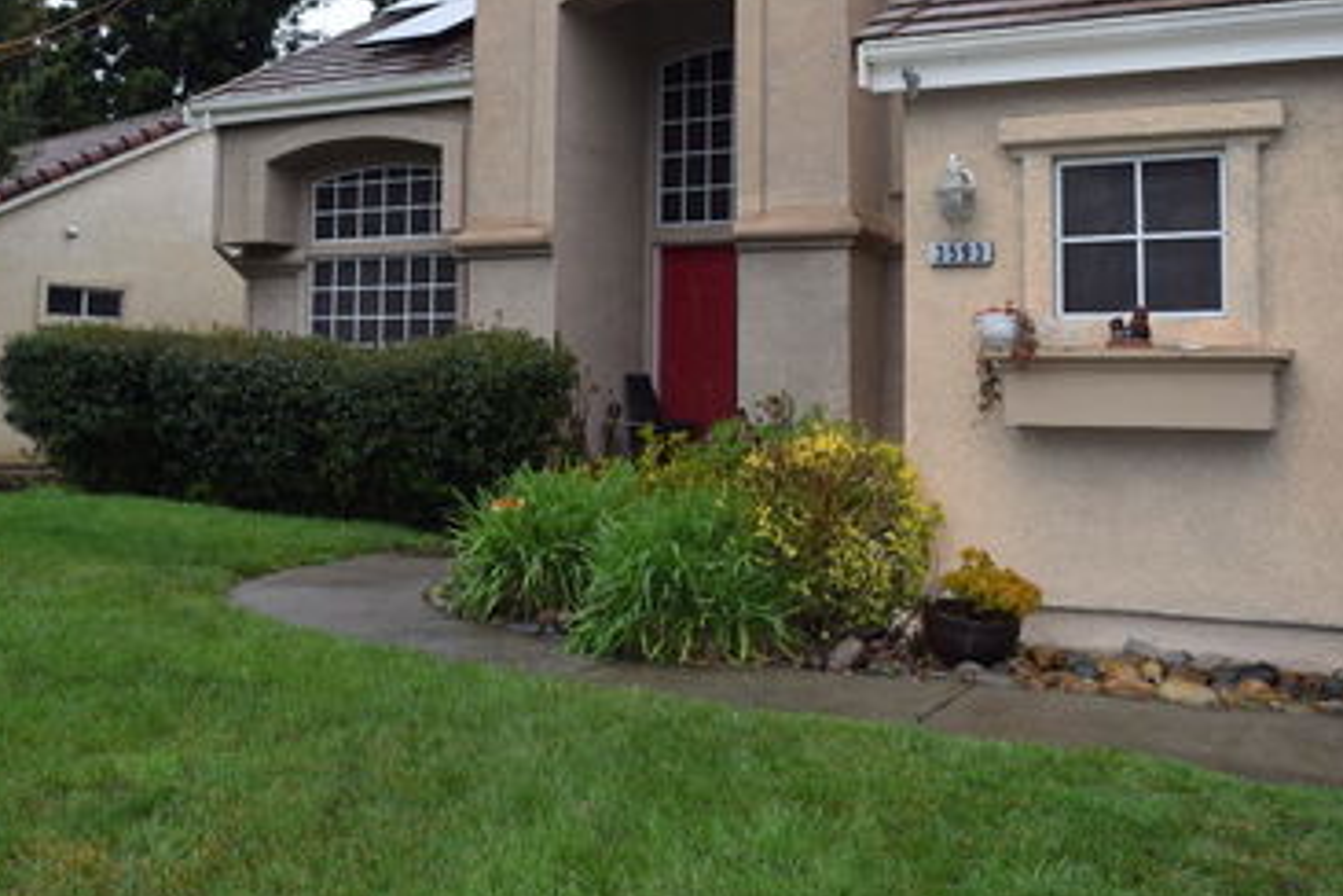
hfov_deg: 45.9
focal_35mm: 42
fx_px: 1567
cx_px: 477
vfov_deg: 31.6
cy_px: 281
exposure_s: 1/125
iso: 125
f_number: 5.6
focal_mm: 20
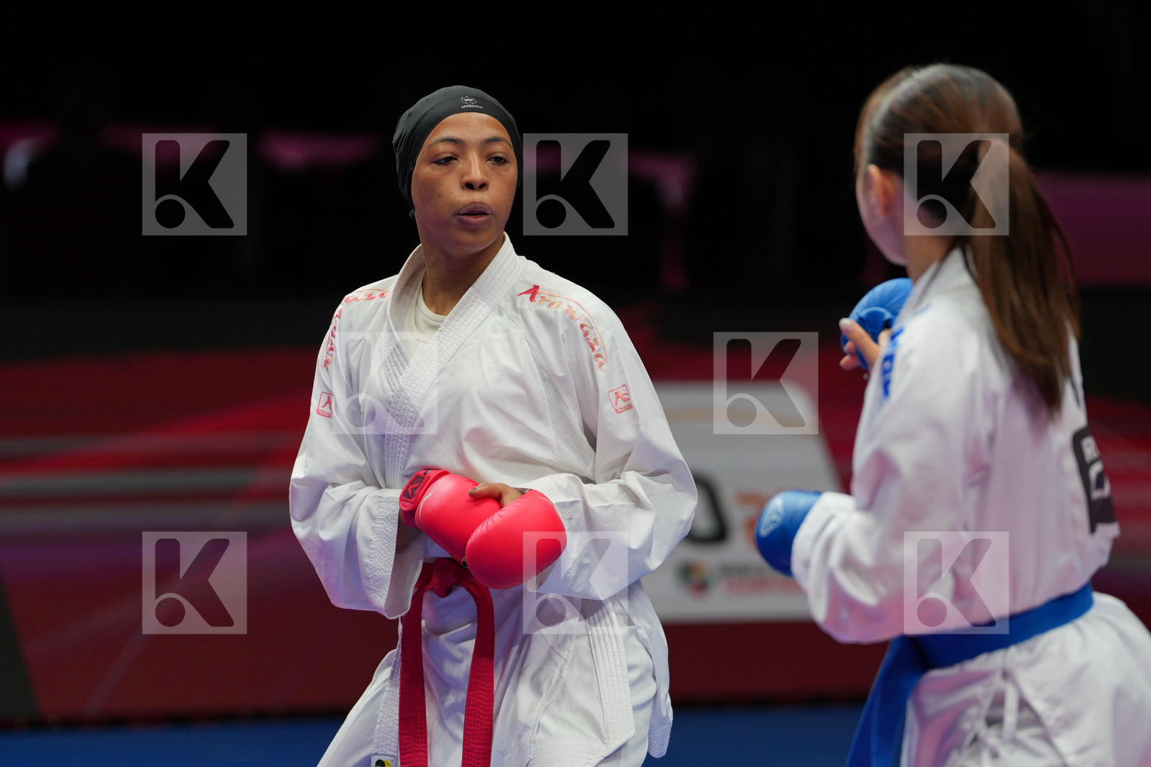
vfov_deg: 4.6
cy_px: 384
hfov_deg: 6.9
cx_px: 576
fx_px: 9589
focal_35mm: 300
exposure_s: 1/1000
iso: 320
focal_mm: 200
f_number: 2.8
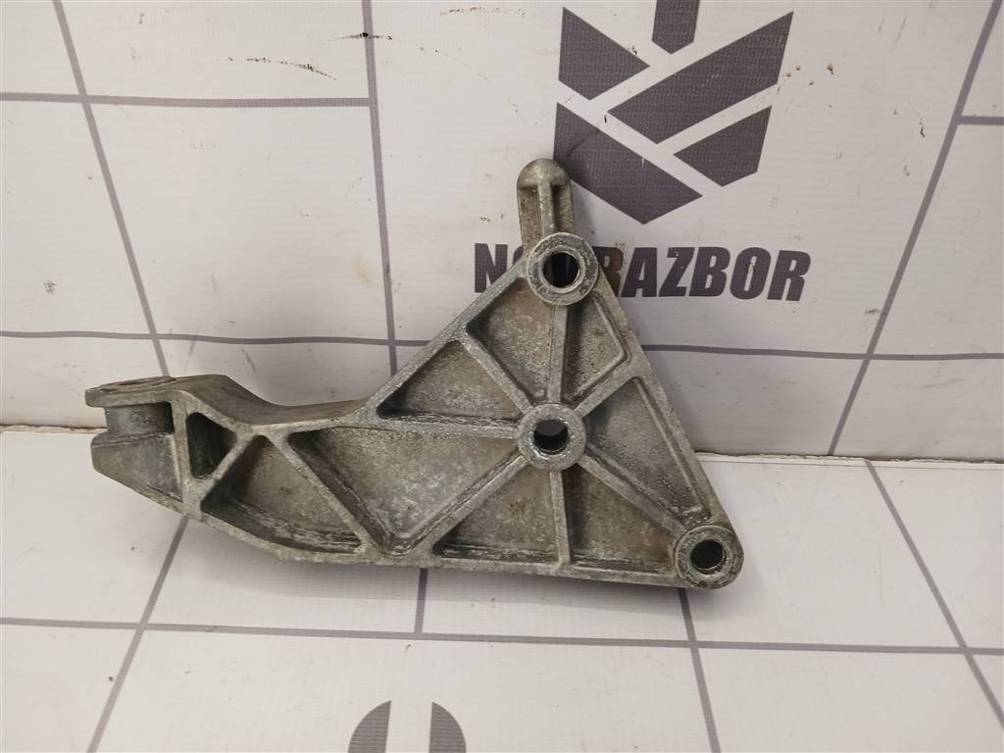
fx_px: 783
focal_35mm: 27
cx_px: 502
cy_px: 376
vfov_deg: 51.4
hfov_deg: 65.3
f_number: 1.8
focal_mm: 4
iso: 125
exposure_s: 1/50
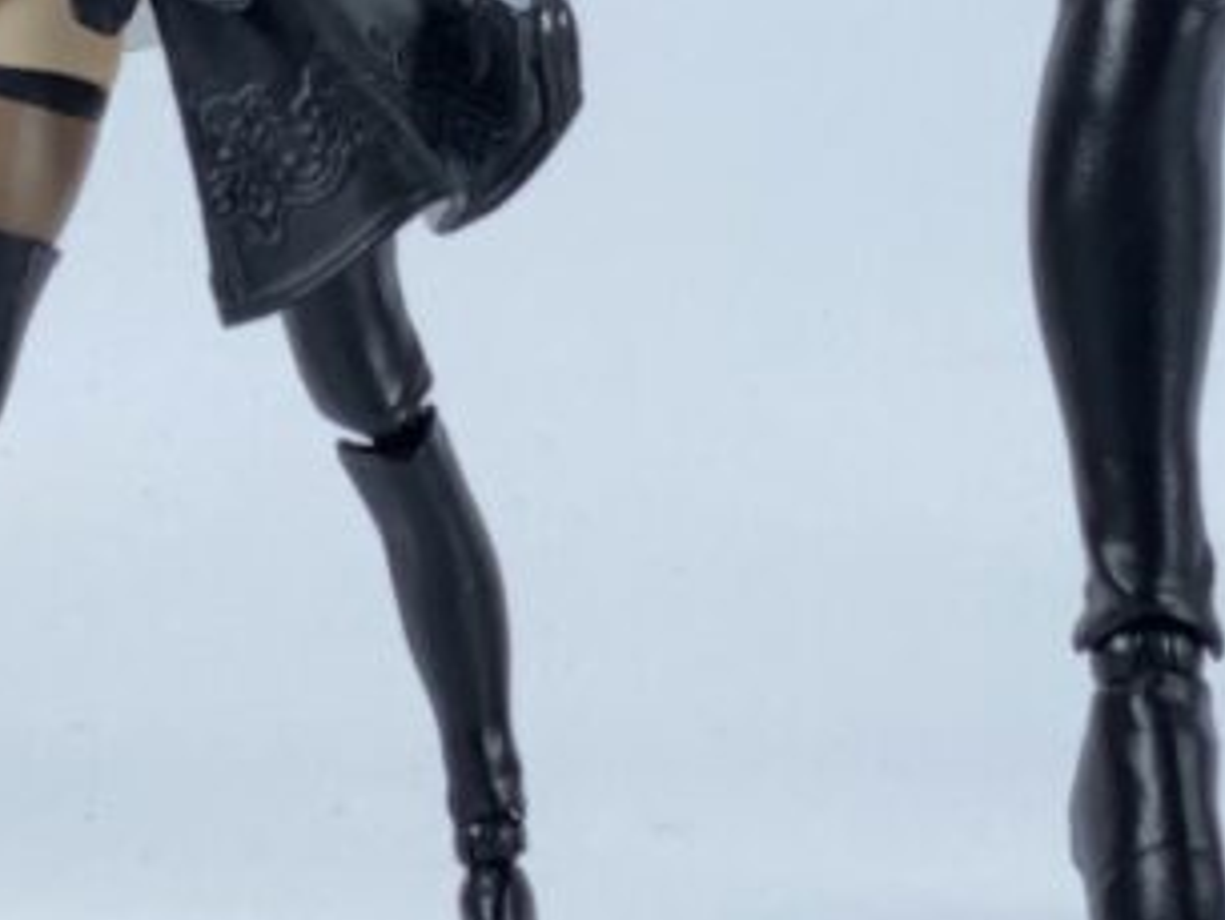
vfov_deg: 7.4
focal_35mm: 198
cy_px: -526
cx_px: 855
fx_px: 7010
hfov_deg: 10.0
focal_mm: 6
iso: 64
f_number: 2
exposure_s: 1/144
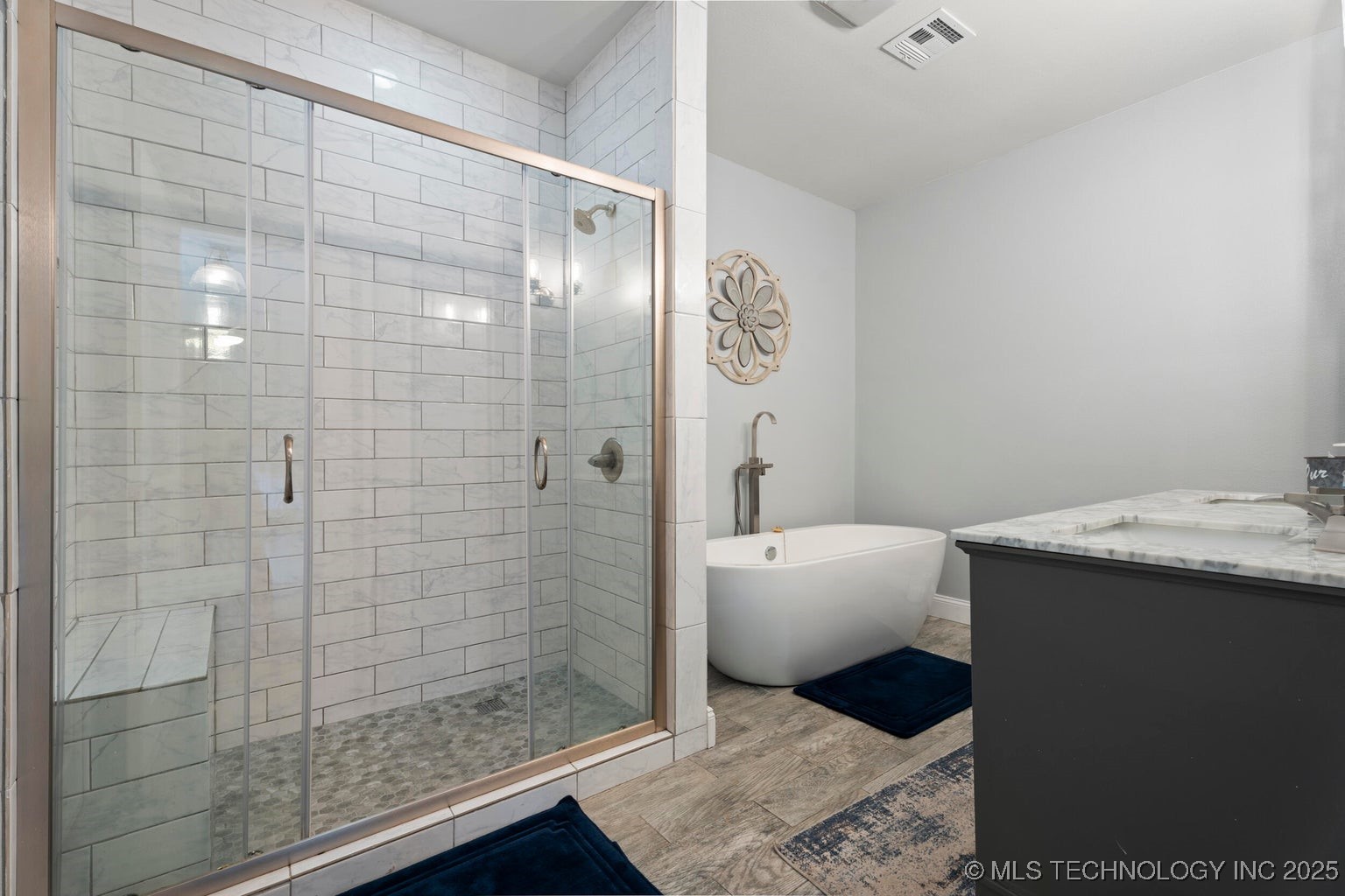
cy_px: 448
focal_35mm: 16
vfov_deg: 73.7
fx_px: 598
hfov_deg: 96.7
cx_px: 672
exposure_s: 1
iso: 250
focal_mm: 16
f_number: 9
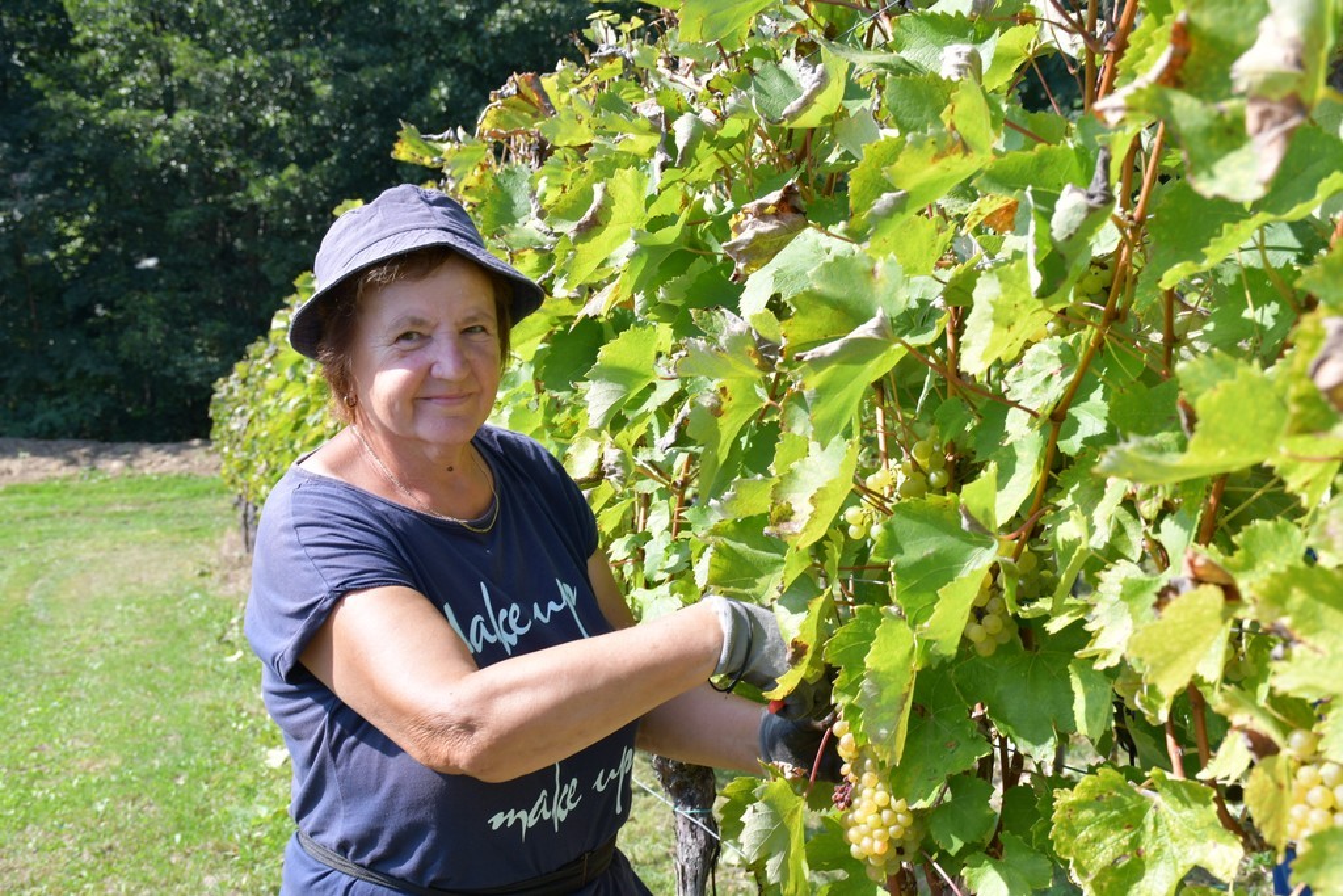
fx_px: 1791
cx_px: 672
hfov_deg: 41.1
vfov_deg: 28.1
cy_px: 448
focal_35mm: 48
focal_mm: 32
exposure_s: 1/250
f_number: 6.3
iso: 200
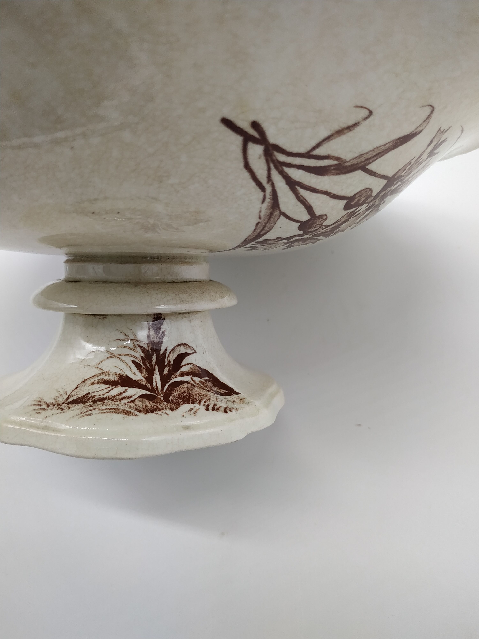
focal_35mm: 24
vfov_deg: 71.6
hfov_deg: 56.8
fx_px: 443
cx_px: 240
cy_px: 320
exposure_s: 1/308
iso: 100
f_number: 1.9
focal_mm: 3.94
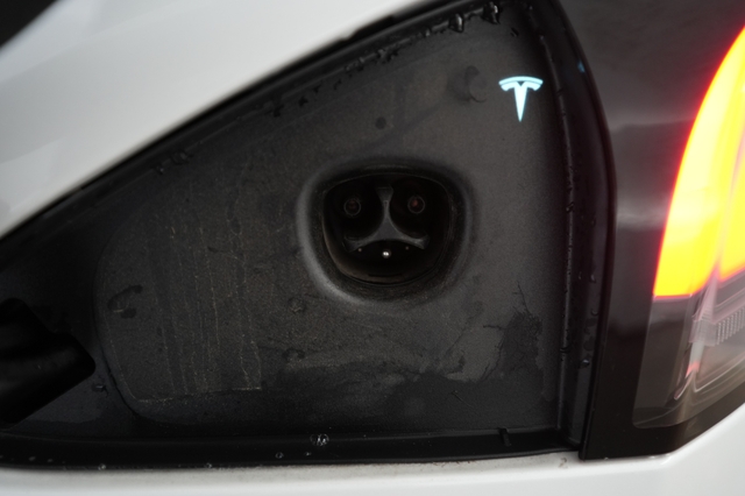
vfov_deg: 47.9
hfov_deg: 67.4
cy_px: 248
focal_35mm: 27
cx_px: 372
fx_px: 558
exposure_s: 1/60
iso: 1000
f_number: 2.8
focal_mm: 27
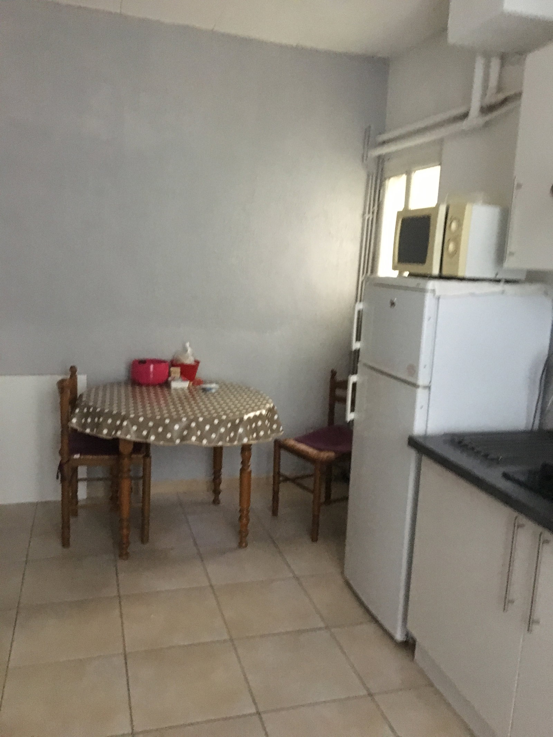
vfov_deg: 61.7
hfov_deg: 48.2
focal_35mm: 29
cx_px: 276
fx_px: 618
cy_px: 368
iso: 400
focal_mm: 4.15
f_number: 2.2
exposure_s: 1/17
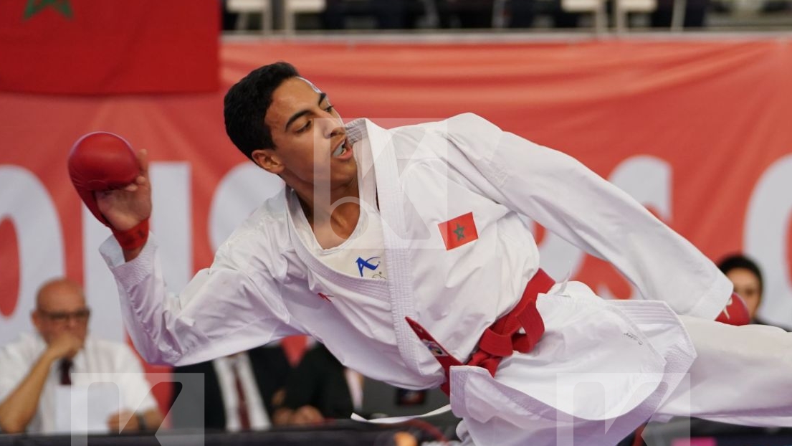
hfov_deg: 11.5
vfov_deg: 6.5
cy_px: 184
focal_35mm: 186
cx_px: 624
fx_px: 3907
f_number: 2.8
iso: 2000
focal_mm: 109
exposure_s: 1/1000
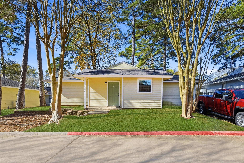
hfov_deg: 81.2
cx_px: 122
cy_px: 82
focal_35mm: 21
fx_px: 142
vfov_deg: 59.5
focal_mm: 21
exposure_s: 1/1000
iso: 100
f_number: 8
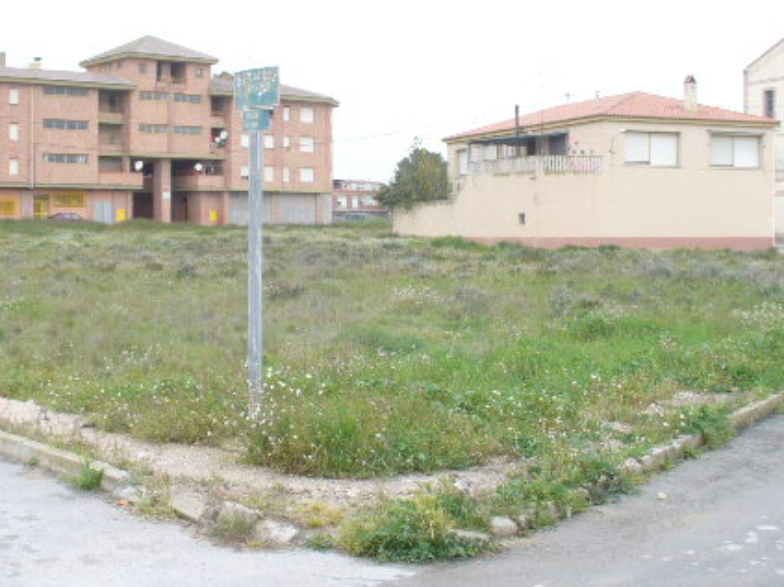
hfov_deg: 34.3
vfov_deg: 26.1
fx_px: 1268
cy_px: 267
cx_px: 356
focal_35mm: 56
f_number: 2.8
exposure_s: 1/125
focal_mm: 6.1
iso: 80
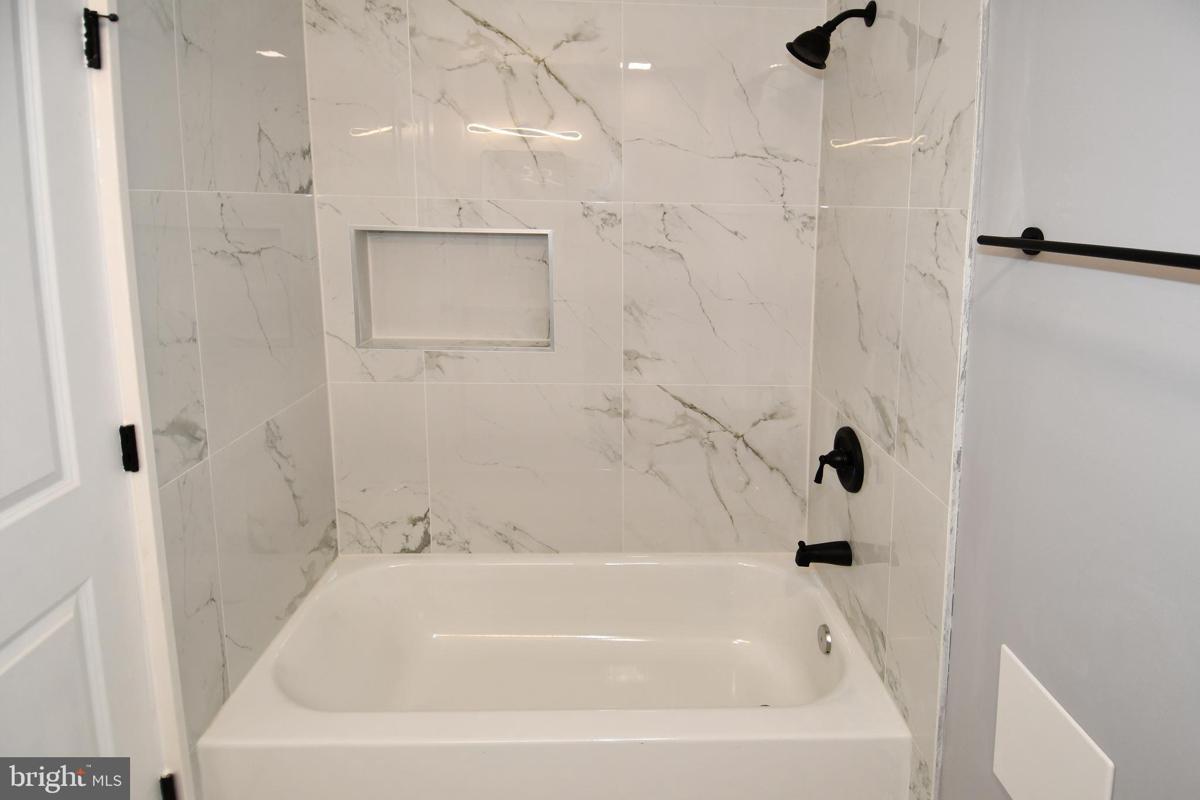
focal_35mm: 18
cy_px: 400
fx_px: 600
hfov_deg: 90.0
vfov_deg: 67.4
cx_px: 600
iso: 320
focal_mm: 12
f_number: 4
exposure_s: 1/60
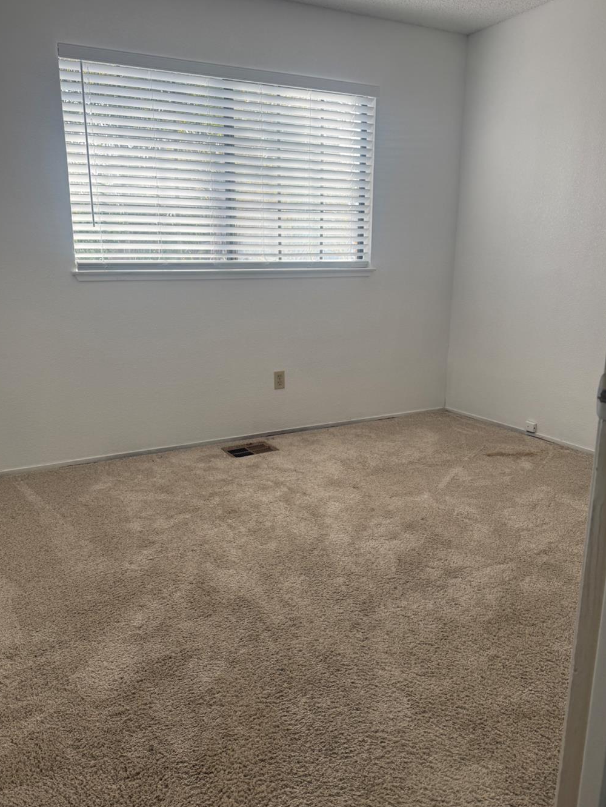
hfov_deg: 51.4
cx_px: 285
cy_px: 415
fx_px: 630
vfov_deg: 65.3
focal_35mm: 27
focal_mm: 6.76
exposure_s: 1/488
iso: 100
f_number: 1.78
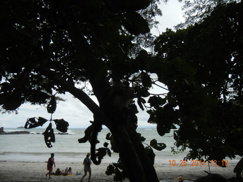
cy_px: 91
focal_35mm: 30
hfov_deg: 60.0
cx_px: 122
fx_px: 211
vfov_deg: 46.8
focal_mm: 5.4
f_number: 7
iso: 160
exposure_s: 1/472
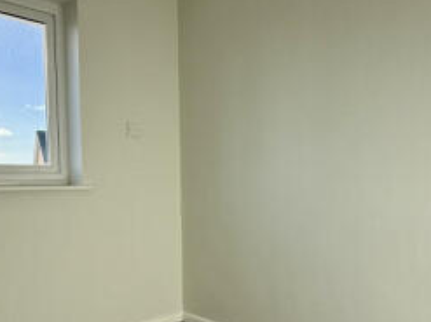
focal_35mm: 33
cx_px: 235
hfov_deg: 55.3
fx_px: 411
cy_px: 206
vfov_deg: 42.5
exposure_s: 1/535
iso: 64
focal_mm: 2.22
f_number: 2.2
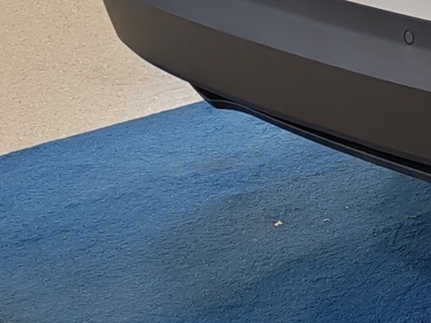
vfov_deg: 7.4
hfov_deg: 8.8
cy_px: -124
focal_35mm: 197
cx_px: 1133
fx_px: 2452
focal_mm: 6.12
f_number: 1.9
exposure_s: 1/100
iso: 125
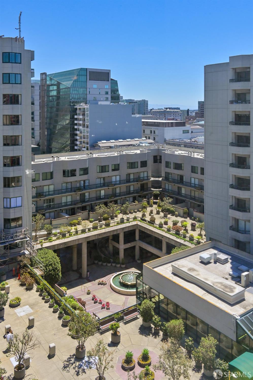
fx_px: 327
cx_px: 126
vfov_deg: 60.3
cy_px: 190
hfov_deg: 42.3
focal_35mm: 31
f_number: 11
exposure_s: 1/800
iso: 400
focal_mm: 31
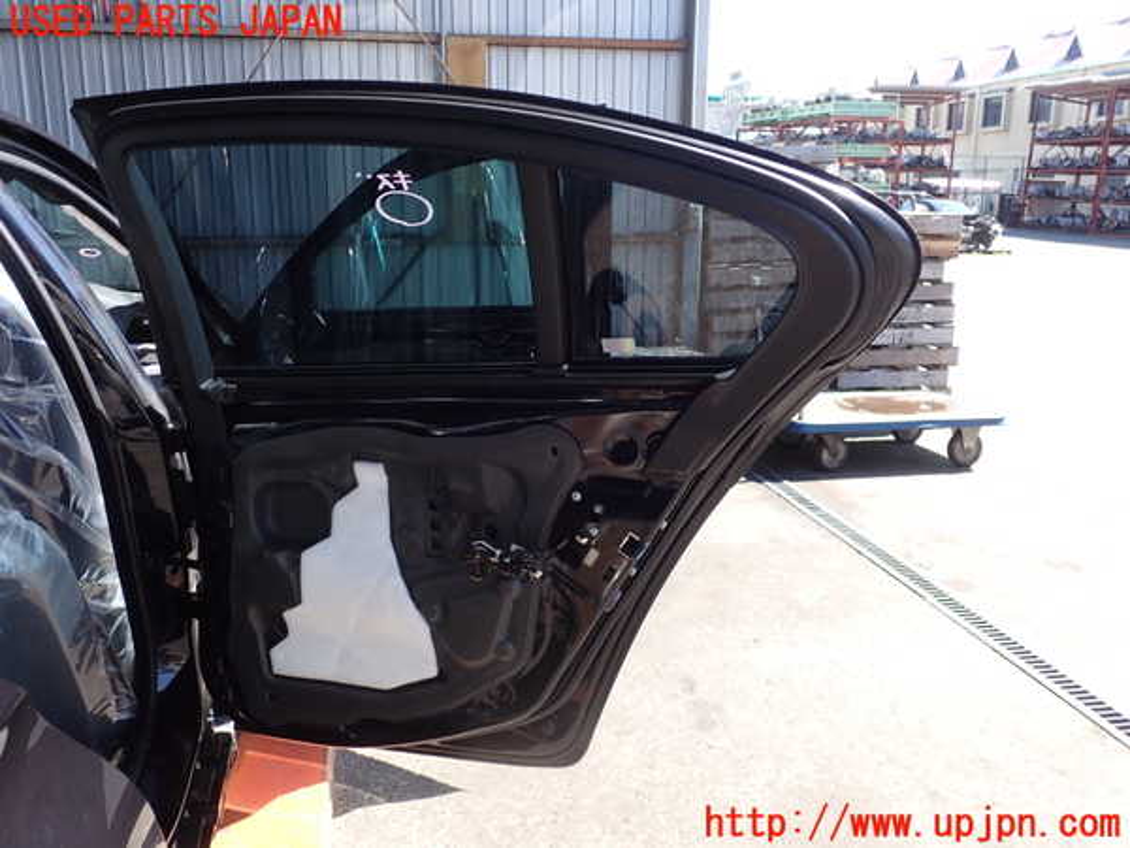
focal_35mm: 30
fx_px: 979
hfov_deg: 60.0
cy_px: 424
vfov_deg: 46.8
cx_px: 565
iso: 100
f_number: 3.2
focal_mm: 5.4
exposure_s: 1/200
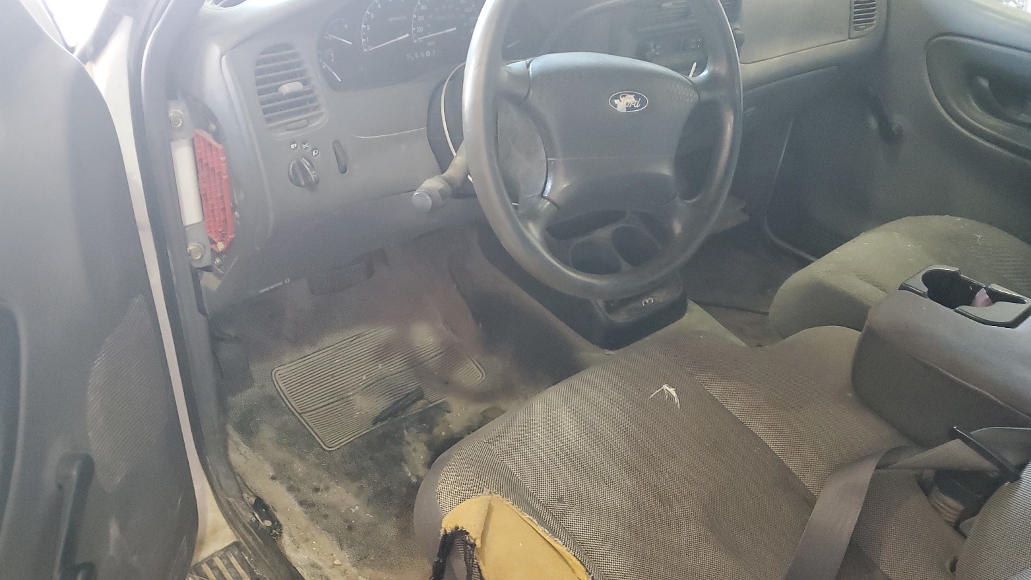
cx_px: 521
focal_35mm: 29
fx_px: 793
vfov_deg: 40.2
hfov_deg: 66.1
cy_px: 299
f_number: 1.5
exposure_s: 1/40
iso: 314
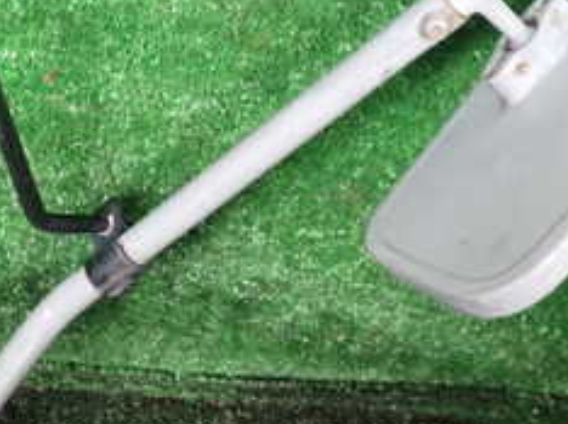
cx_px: 172
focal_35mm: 77
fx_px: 1262
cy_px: 131
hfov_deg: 25.2
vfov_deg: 19.0
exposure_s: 1/30
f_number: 2.3
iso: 400
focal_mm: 5.4
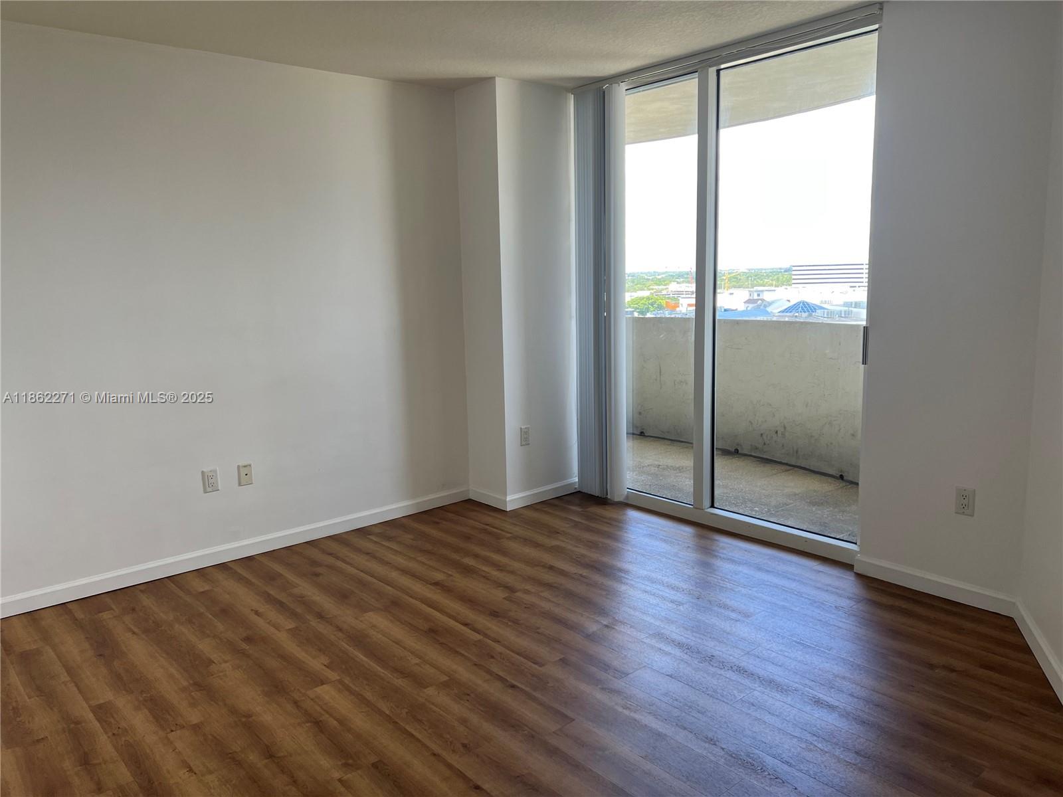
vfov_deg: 53.1
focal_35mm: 26
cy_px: 398
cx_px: 532
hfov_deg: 67.3
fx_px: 798
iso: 50
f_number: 1.5
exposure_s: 1/121
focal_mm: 5.7
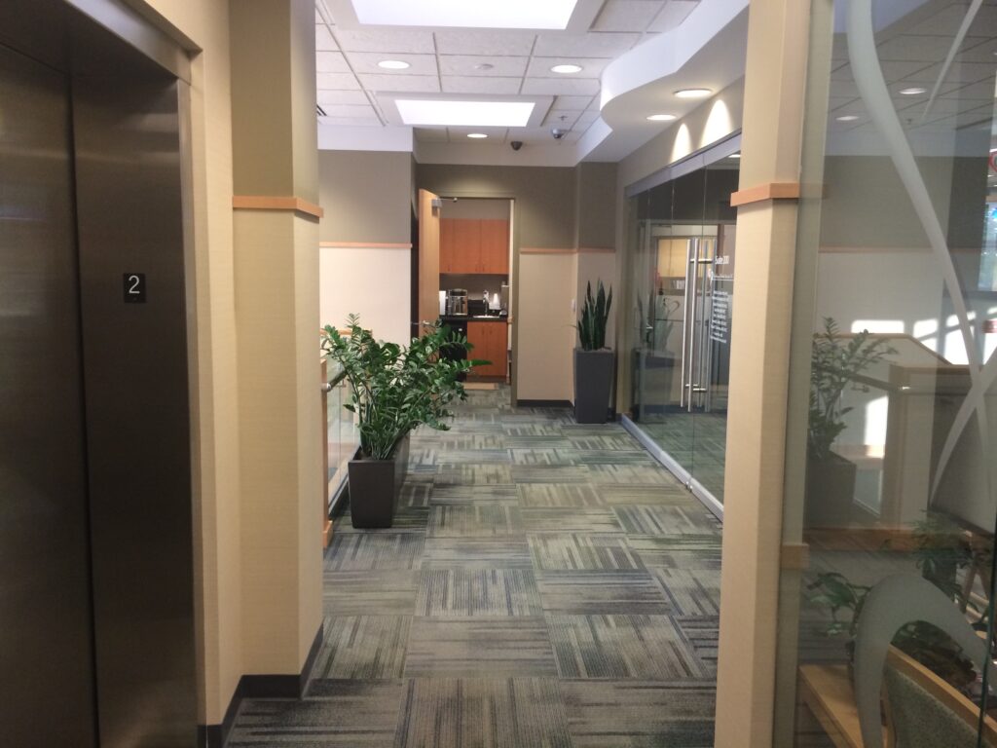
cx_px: 498
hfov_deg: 60.0
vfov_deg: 46.8
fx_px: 864
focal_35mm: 30
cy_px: 374
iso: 100
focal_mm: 4.12
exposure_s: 1/30
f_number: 2.2
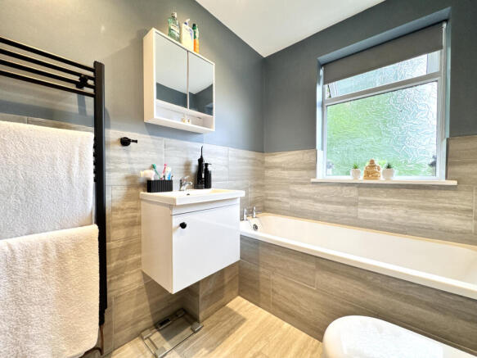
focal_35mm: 14
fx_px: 193
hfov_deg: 102.1
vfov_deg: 85.7
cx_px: 238
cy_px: 179
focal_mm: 2.22
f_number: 2.2
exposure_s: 1/100
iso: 100
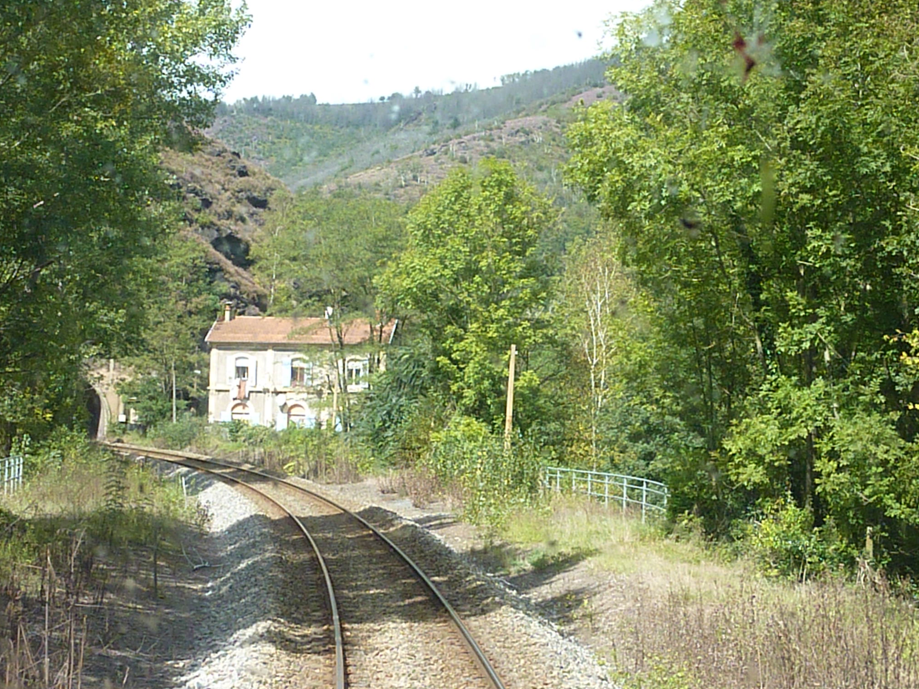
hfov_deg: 32.2
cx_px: 462
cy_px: 345
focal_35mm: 60
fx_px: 1593
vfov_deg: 24.4
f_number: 5.6
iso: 800
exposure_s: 1/1000
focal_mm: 9.7
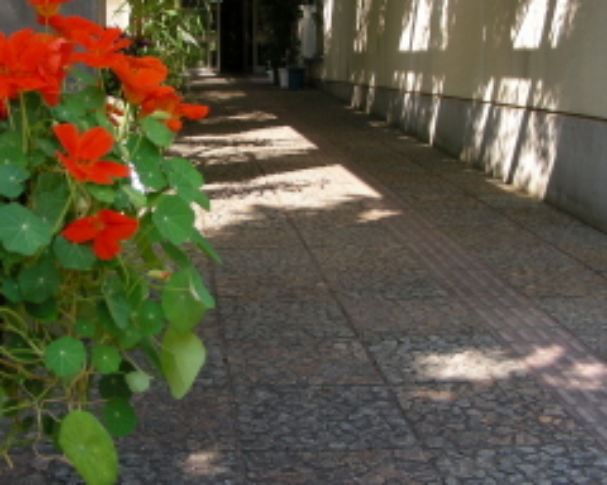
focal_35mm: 54
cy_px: 212
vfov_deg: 28.1
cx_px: 215
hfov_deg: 34.5
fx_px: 970
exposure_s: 1/101
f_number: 3.5
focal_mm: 6.3
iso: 50
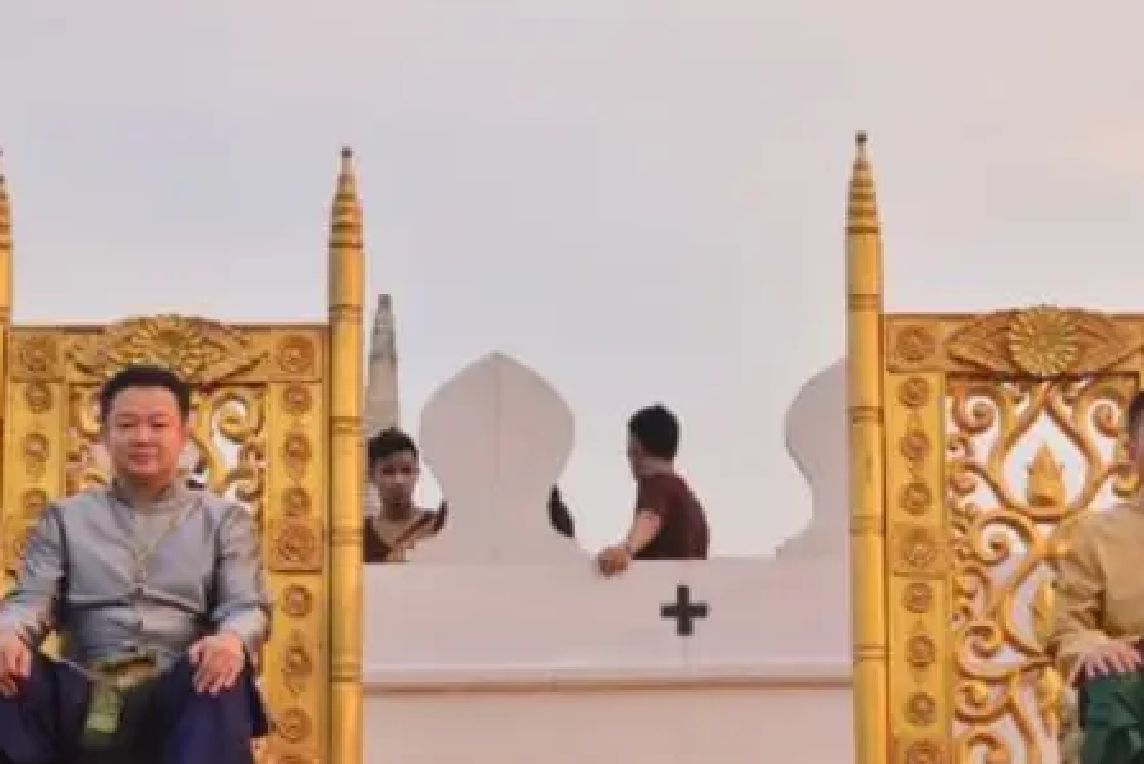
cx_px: 654
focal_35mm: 94
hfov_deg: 21.7
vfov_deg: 14.5
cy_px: 560
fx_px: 2988
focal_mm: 36
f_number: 5
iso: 500
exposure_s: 1/125
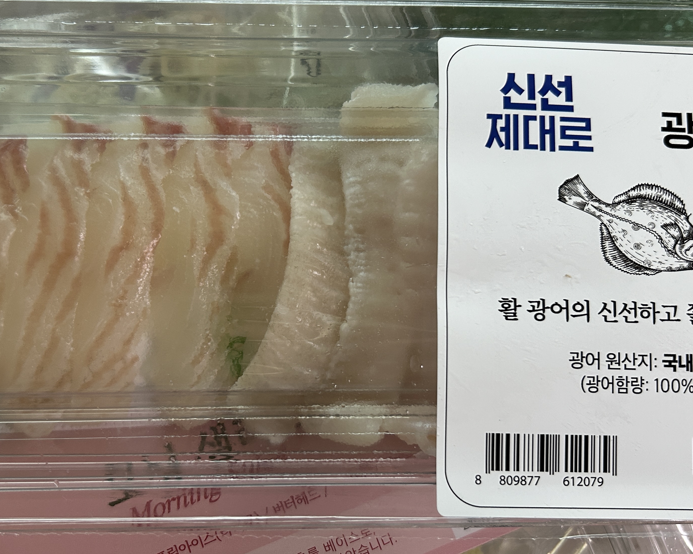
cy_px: 285
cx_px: 306
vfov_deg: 40.1
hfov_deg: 49.0
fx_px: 759
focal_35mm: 37
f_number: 1.5
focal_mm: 5.7
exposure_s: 1/73
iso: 125
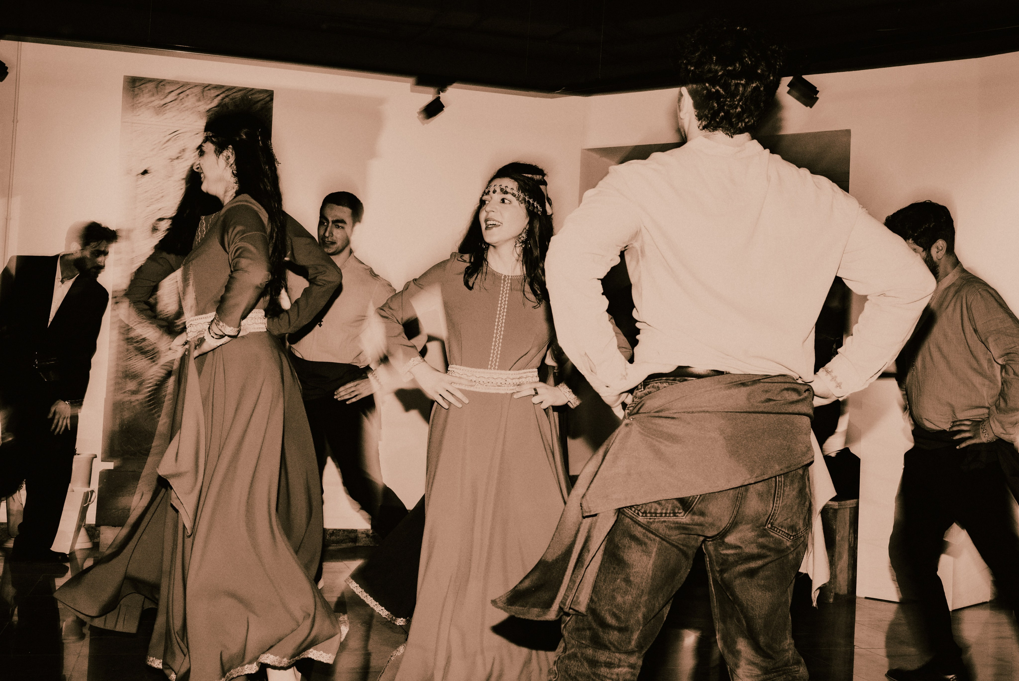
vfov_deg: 31.9
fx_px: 1189
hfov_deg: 46.4
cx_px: 510
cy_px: 340
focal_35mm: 42
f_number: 11
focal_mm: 42
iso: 1600
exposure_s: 1/15
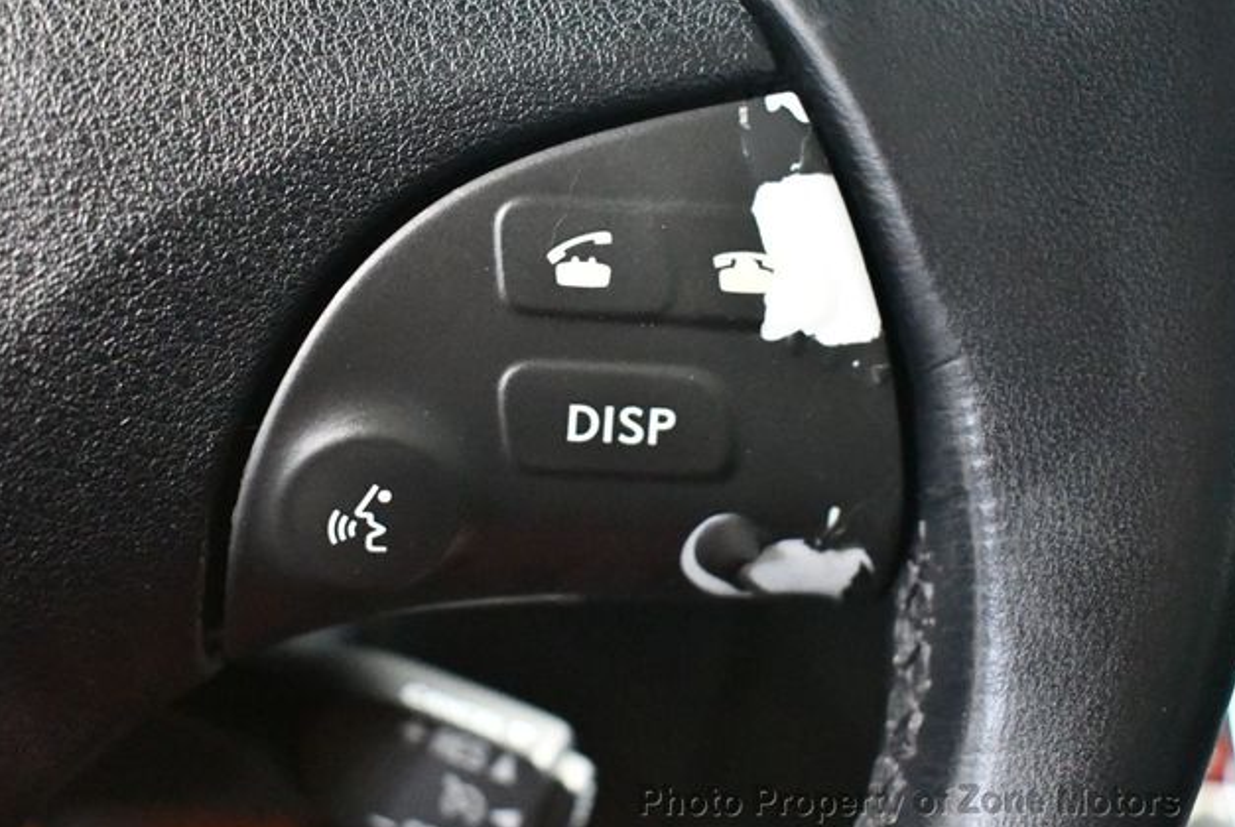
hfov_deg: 38.8
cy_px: 417
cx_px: 615
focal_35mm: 51
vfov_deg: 26.6
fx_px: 1752
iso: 12800
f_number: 4
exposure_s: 1/60
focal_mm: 25
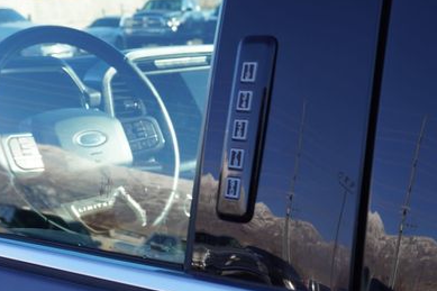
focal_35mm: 62
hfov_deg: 32.5
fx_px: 750
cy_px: 138
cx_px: 240
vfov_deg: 21.9
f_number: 5.6
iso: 100
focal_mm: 25
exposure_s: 1/100
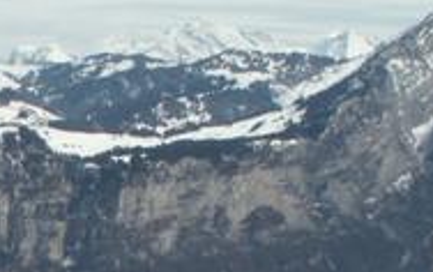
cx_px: -136
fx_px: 1489
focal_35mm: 126
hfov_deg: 15.7
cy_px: 330
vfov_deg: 10.3
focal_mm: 5.86
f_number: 8
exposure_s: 1/200
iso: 50
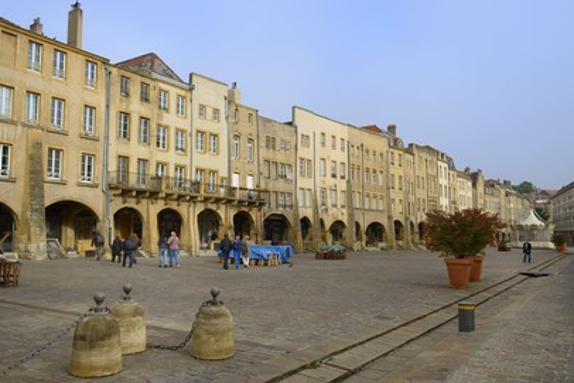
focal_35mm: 30
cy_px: 196
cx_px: 281
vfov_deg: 43.6
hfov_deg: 61.9
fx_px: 478
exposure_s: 1/160
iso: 200
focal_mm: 29
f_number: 14
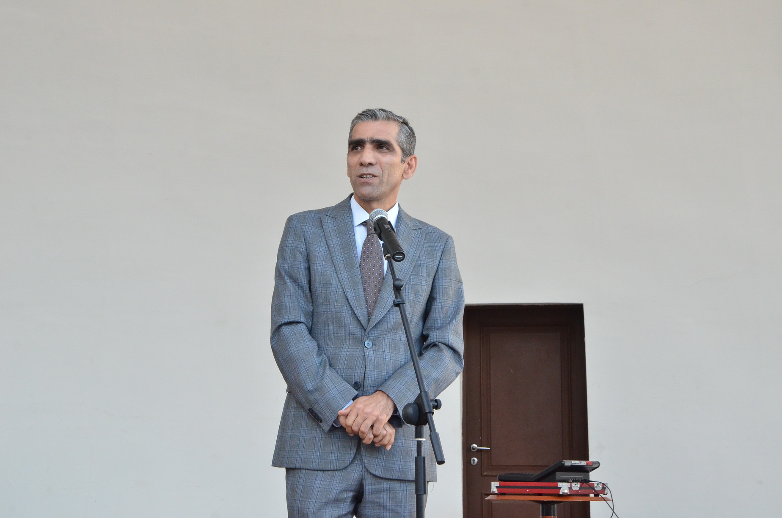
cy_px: 259
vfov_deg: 13.8
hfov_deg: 20.7
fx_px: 2146
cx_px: 391
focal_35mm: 99
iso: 2200
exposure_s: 1/250
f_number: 9
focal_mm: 66
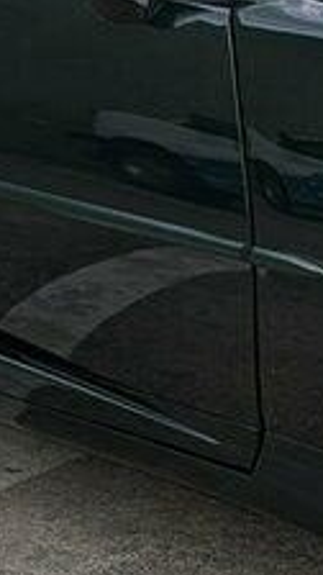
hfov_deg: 8.0
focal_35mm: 146
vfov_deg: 14.7
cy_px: 148
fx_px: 2223
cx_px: 625
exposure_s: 1/1110
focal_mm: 5.43
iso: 44
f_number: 1.89
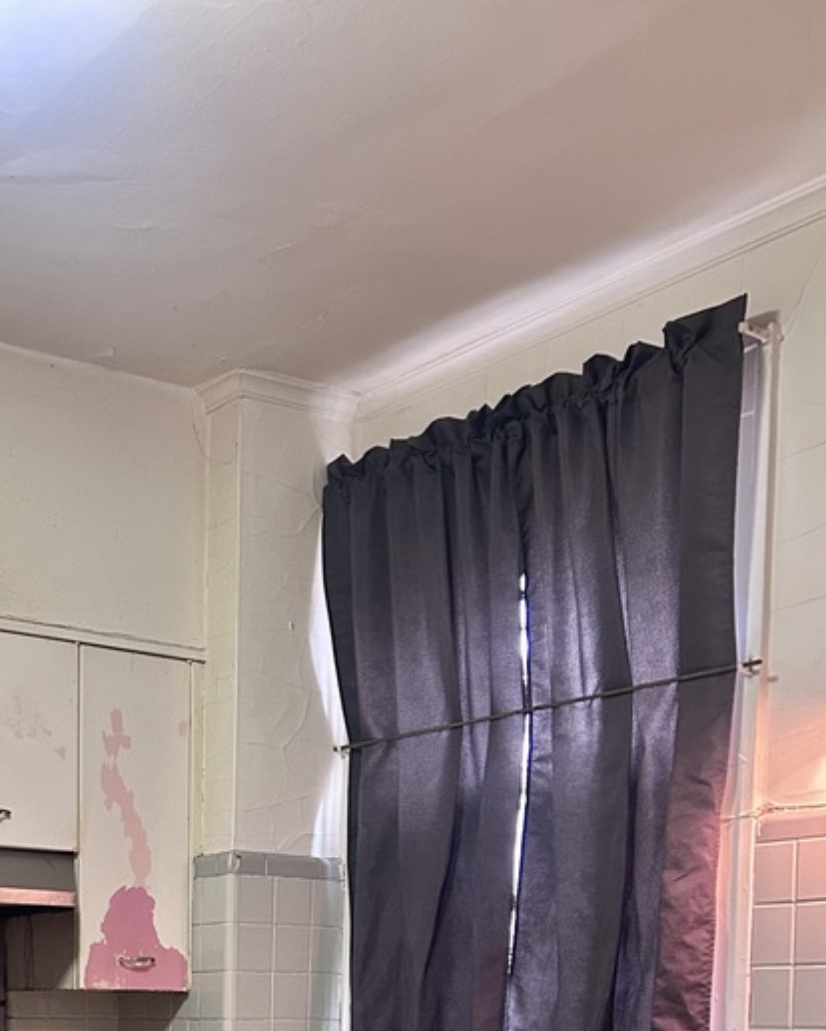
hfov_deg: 27.7
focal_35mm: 53
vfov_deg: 32.1
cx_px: 98
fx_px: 1619
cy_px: 1073
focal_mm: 5.7
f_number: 1.5
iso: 320
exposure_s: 1/60
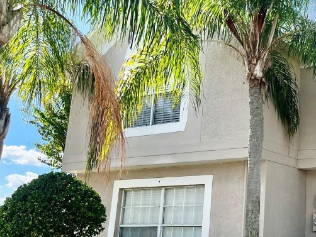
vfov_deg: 27.5
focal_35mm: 53
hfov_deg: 33.5
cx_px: 307
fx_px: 484
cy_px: 119
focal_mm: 5.1
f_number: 1.6
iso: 50
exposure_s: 1/1695
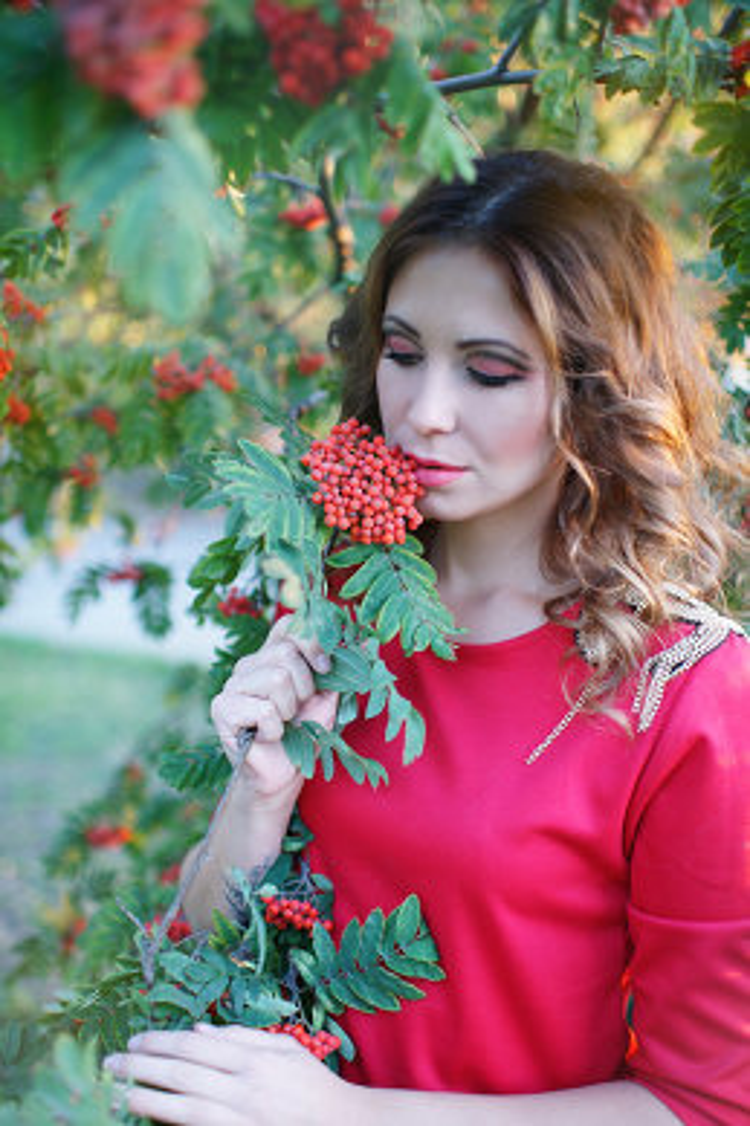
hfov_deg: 37.8
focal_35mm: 35
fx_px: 1095
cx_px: 375
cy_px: 563
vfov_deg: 54.5
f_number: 2
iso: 200
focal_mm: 35
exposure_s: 1/40
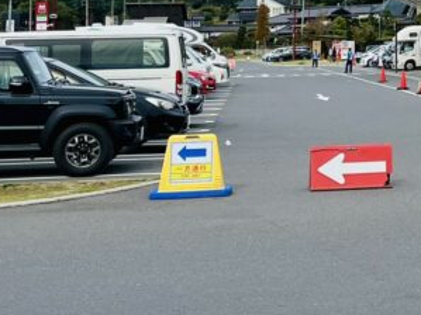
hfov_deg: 20.2
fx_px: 1082
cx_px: 542
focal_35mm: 89
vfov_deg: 15.8
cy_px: -89
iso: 50
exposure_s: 1/4854
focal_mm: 5.1
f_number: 1.6
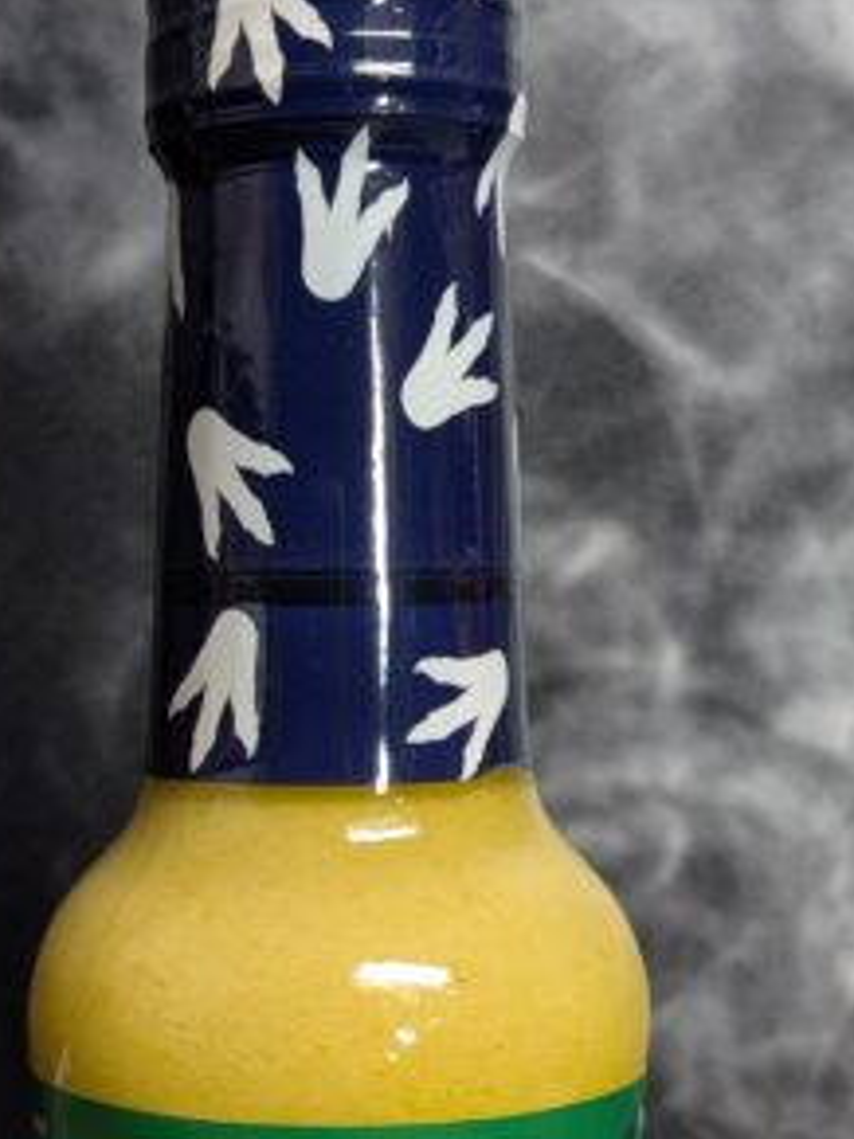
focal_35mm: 66
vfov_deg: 29.0
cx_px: 368
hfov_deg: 22.2
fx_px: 2173
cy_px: 830
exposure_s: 1/24.2
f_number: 1.7
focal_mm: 4.53
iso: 69
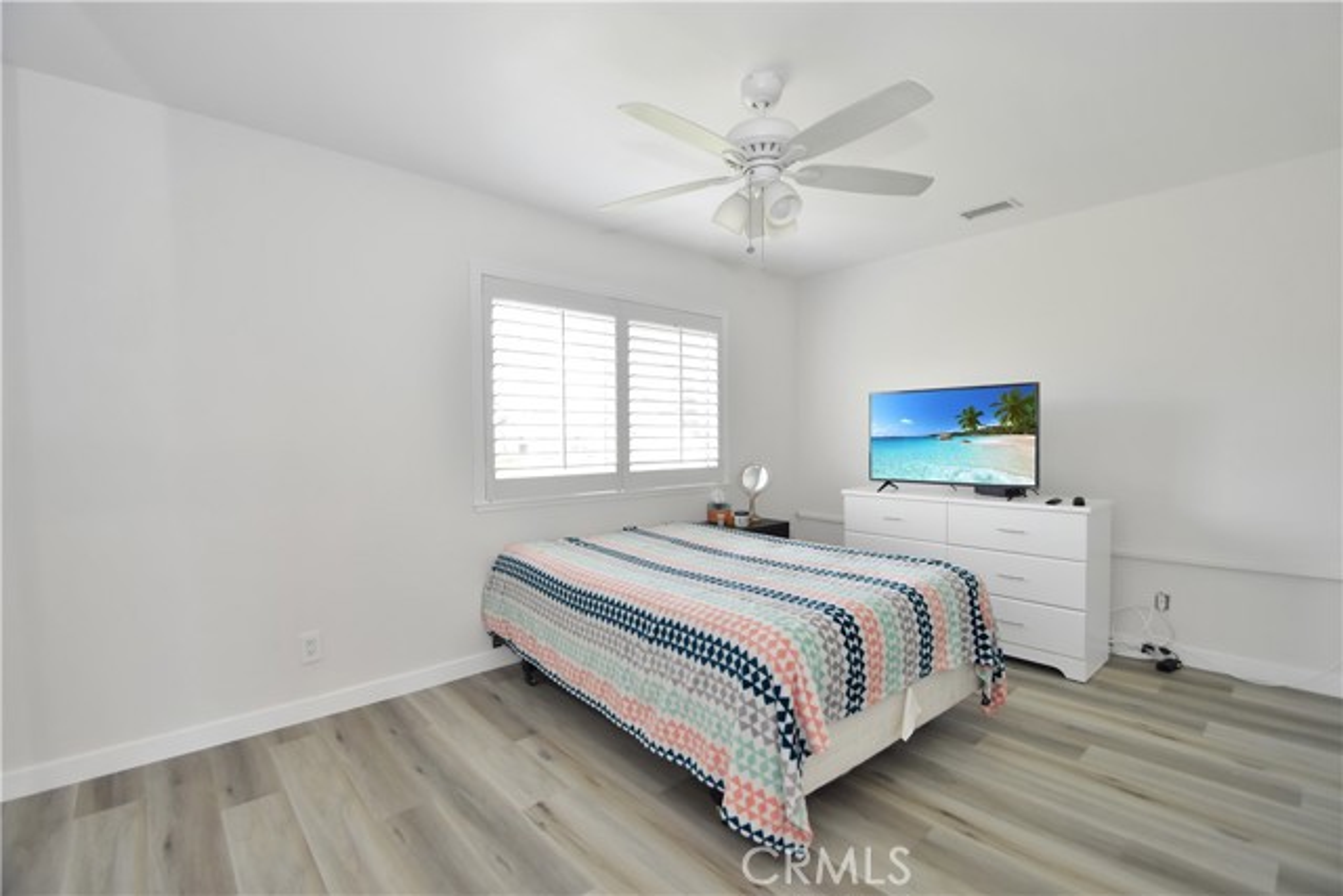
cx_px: 672
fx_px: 560
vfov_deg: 77.4
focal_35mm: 15
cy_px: 448
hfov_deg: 100.4
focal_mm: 10
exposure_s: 1/60
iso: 450
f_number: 4
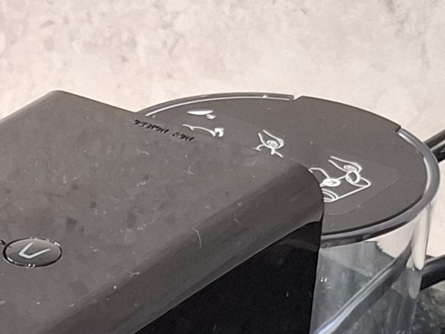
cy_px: 699
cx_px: -123
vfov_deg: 9.0
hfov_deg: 12.5
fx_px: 1980
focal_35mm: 154
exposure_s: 1/60
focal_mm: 5.54
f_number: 1.8
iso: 250
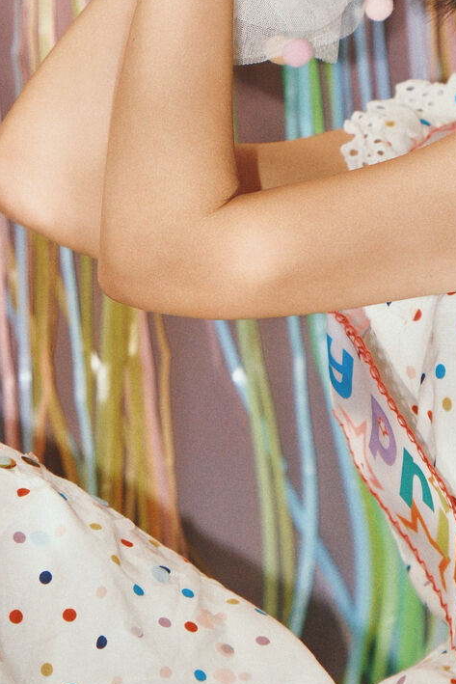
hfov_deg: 6.8
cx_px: 408
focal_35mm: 203
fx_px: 3855
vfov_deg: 10.1
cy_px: 353
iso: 400
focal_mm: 53.2
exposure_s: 1/200
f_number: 2.8
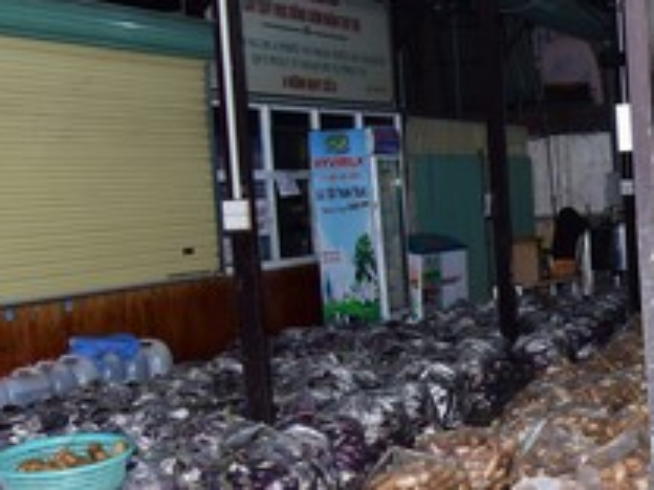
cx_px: 868
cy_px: 298
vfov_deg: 20.4
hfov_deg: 23.6
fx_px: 1360
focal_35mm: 72
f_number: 5.6
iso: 1250
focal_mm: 24
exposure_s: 1/160
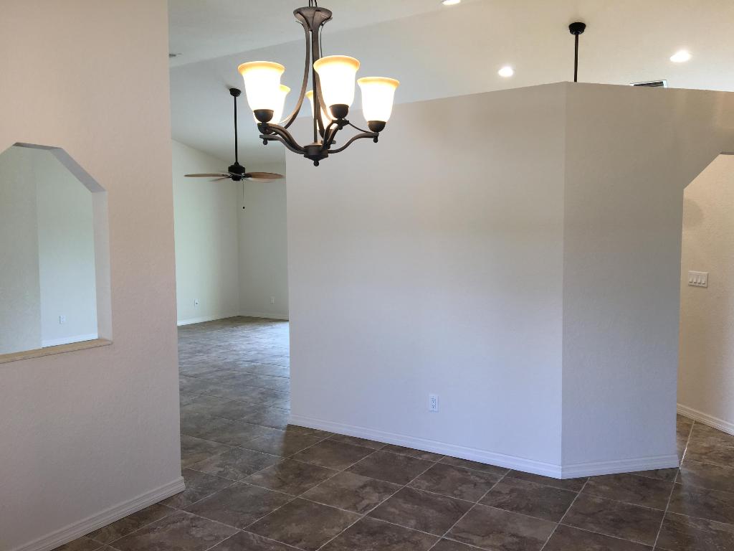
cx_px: 367
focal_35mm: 29
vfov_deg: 48.2
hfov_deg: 61.7
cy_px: 276
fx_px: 615
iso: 25
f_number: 2.2
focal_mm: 4.15
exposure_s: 1/30
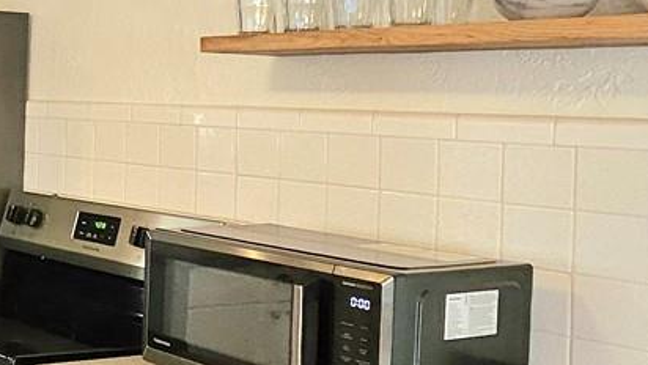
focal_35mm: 55
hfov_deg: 26.0
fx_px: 945
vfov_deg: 21.8
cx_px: -360
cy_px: 126
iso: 125
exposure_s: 1/60.2
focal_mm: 1.74
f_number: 2.2
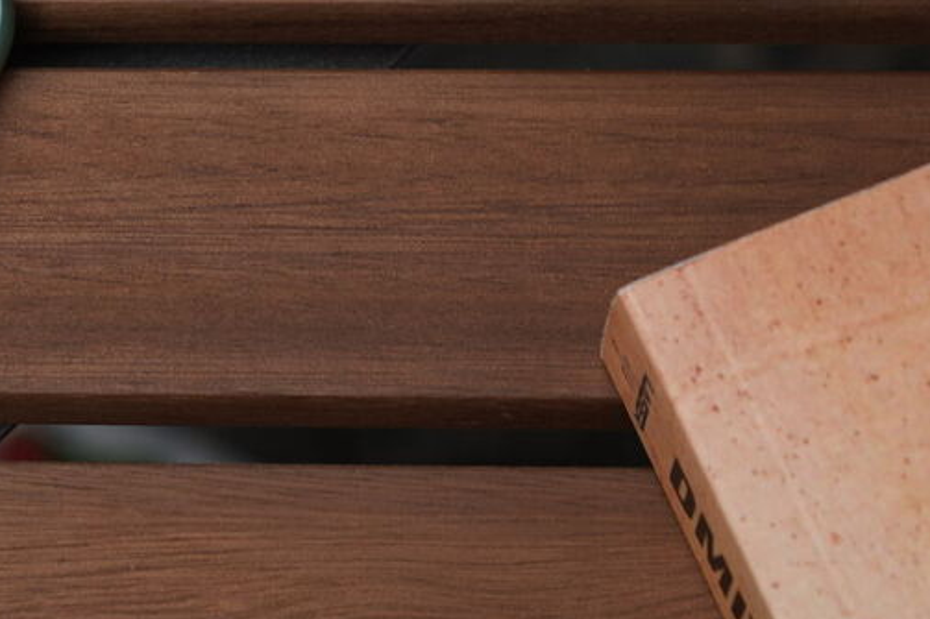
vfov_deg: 6.5
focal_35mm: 210
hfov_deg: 9.4
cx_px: -608
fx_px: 5423
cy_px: 237
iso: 100
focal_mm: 55
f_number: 5
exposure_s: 1/160
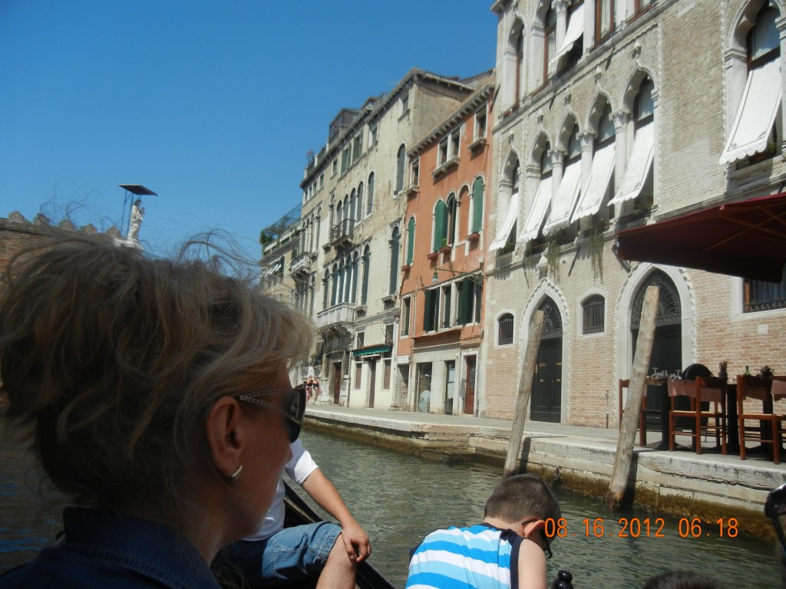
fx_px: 681
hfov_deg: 60.0
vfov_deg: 46.8
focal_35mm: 30
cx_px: 393
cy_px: 294
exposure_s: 1/610
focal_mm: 5.4
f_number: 7
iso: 160
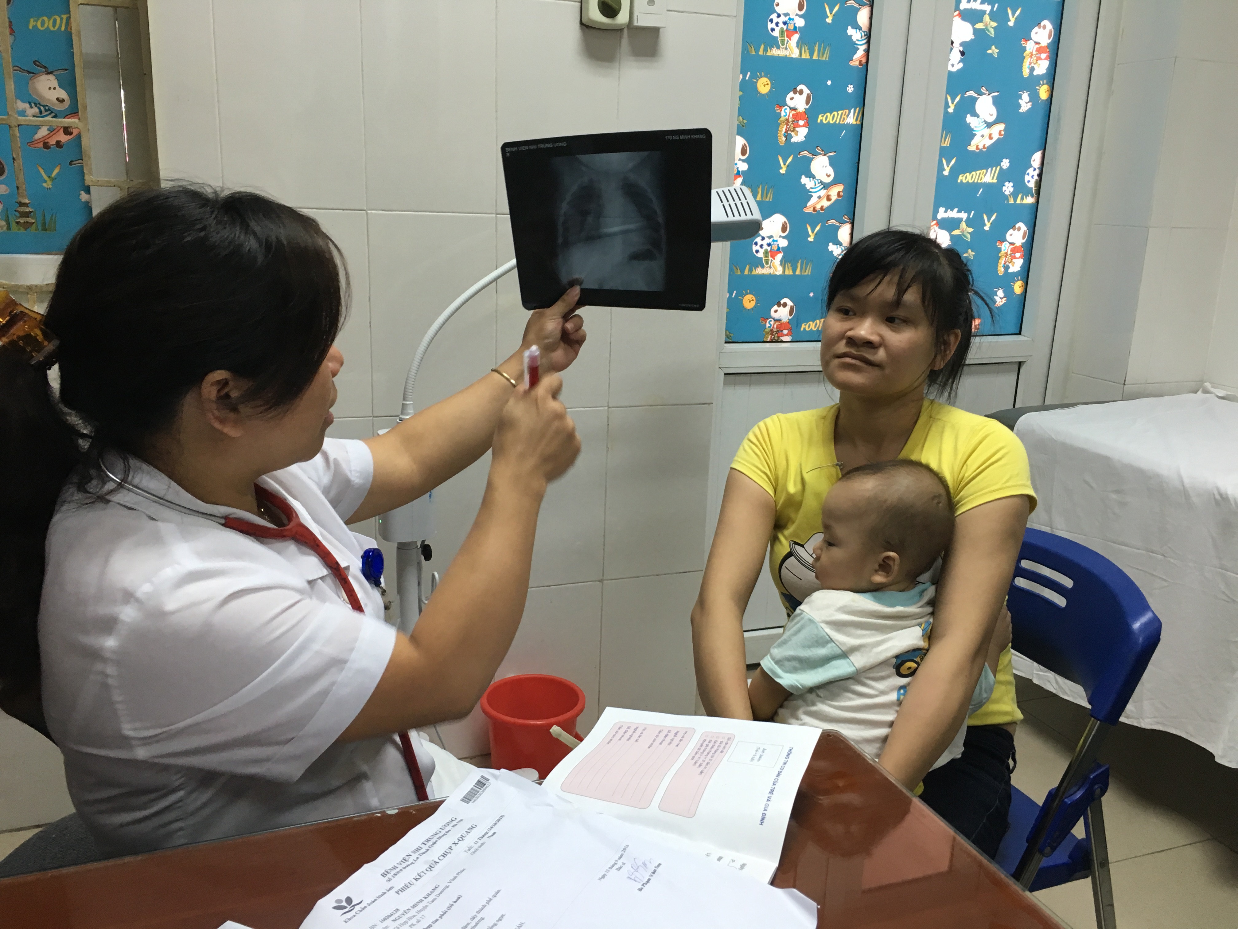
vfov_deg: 48.2
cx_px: 619
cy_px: 464
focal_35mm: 29
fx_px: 1037
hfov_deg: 61.7
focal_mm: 4.15
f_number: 2.2
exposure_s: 1/33
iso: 100
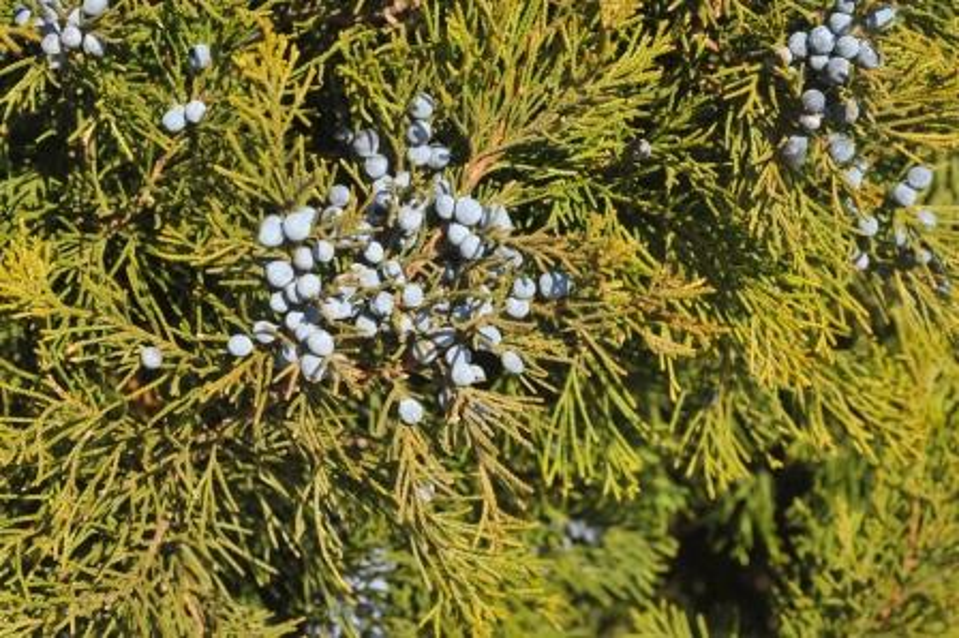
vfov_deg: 13.0
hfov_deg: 19.5
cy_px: 319
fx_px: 2795
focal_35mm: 105
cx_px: 480
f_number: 11
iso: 1000
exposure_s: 1/500
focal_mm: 70
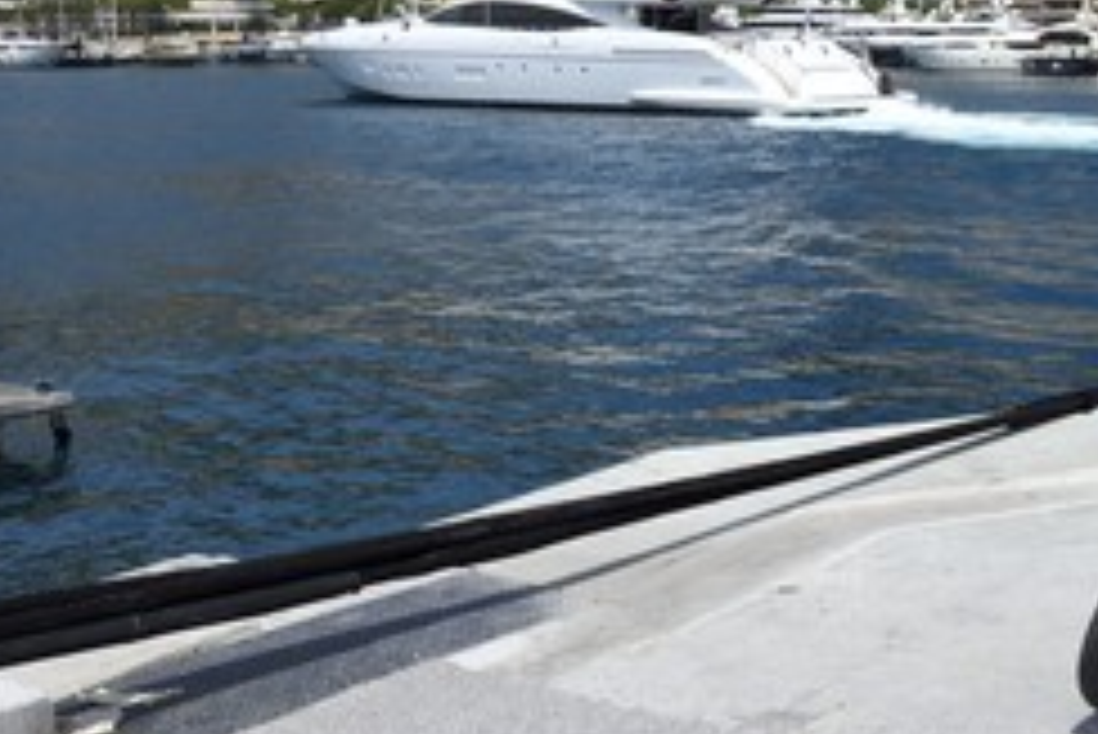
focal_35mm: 55
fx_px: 1678
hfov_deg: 35.0
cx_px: 896
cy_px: 158
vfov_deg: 24.3
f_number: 16
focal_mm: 32
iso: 200
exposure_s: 1/250
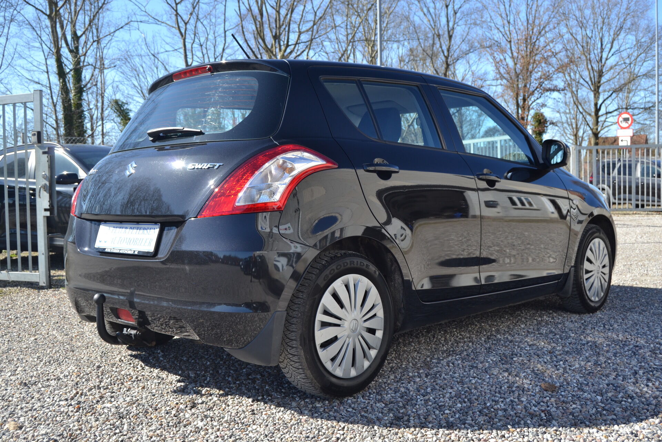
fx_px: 662
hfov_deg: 53.1
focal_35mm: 36
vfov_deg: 36.9
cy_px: 221
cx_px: 331
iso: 100
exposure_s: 1/200
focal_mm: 24
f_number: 7.1
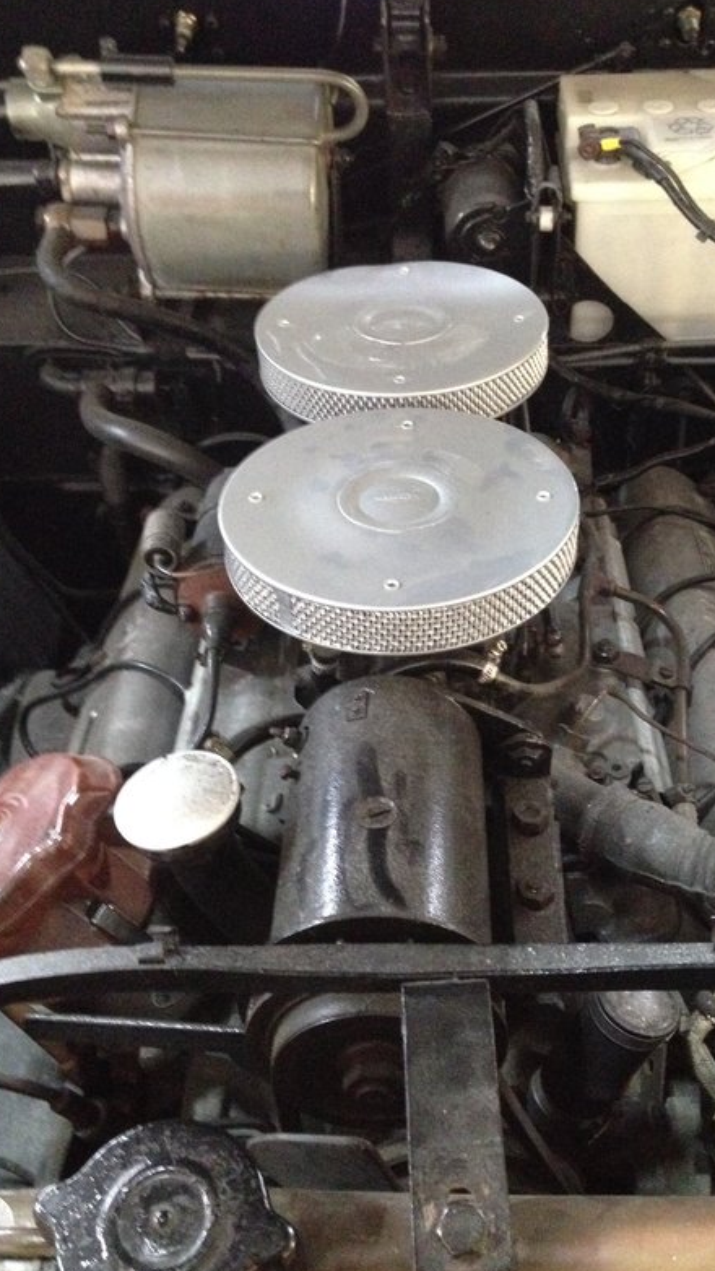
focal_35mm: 39
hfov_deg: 30.3
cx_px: 439
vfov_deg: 51.6
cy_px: 629
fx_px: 1314
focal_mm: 4.28
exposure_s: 1/15
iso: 800
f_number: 2.4
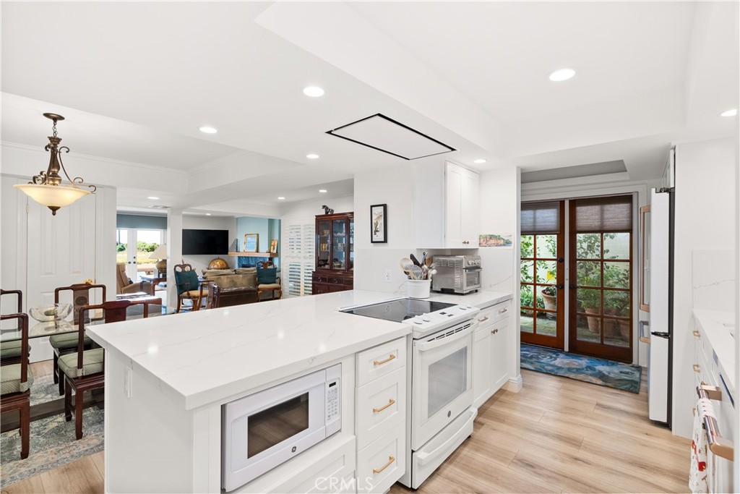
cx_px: 370
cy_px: 247
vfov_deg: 73.8
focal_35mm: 16
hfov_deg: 96.7
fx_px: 329
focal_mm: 16
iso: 8000
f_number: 9
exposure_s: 1/30
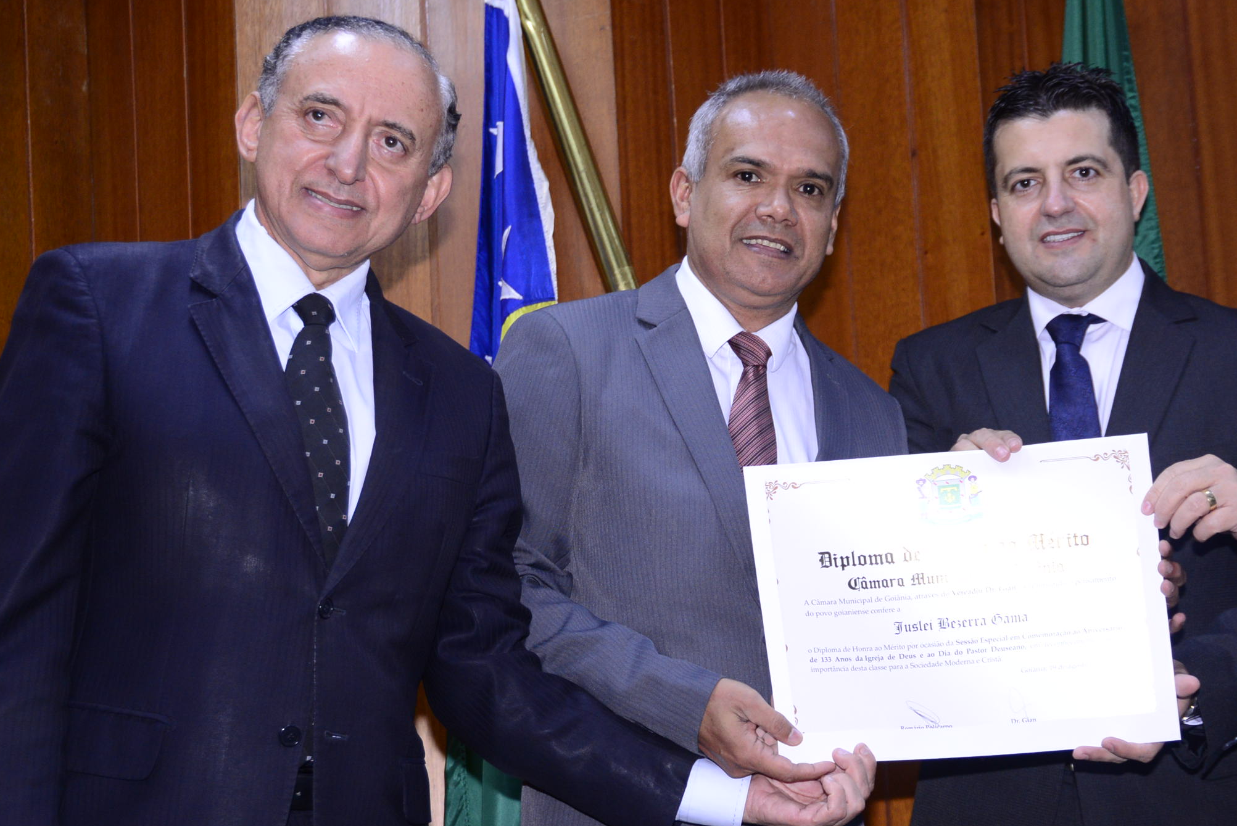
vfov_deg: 18.9
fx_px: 2475
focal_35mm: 72
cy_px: 531
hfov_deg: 28.0
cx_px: 751
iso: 1600
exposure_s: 1/80
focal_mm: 48
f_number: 4.8
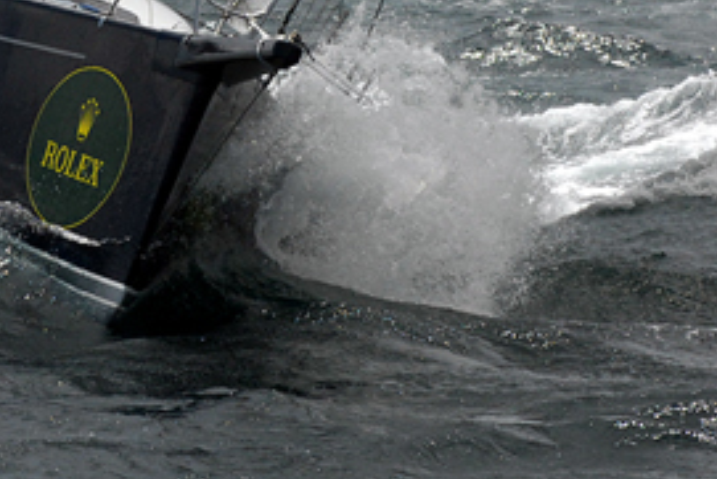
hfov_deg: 3.3
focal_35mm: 631
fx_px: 12574
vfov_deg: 2.2
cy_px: 42
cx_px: 124
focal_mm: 190
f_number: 8.5
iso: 400
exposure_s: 1/1000
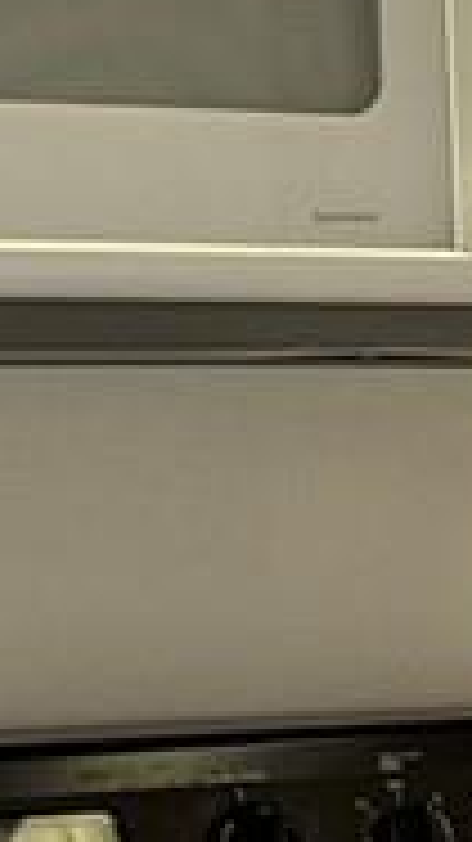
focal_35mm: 224
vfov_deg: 9.5
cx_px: 1973
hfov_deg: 4.8
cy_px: 973
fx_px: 4991
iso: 80
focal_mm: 6.76
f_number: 1.78
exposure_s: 1/131
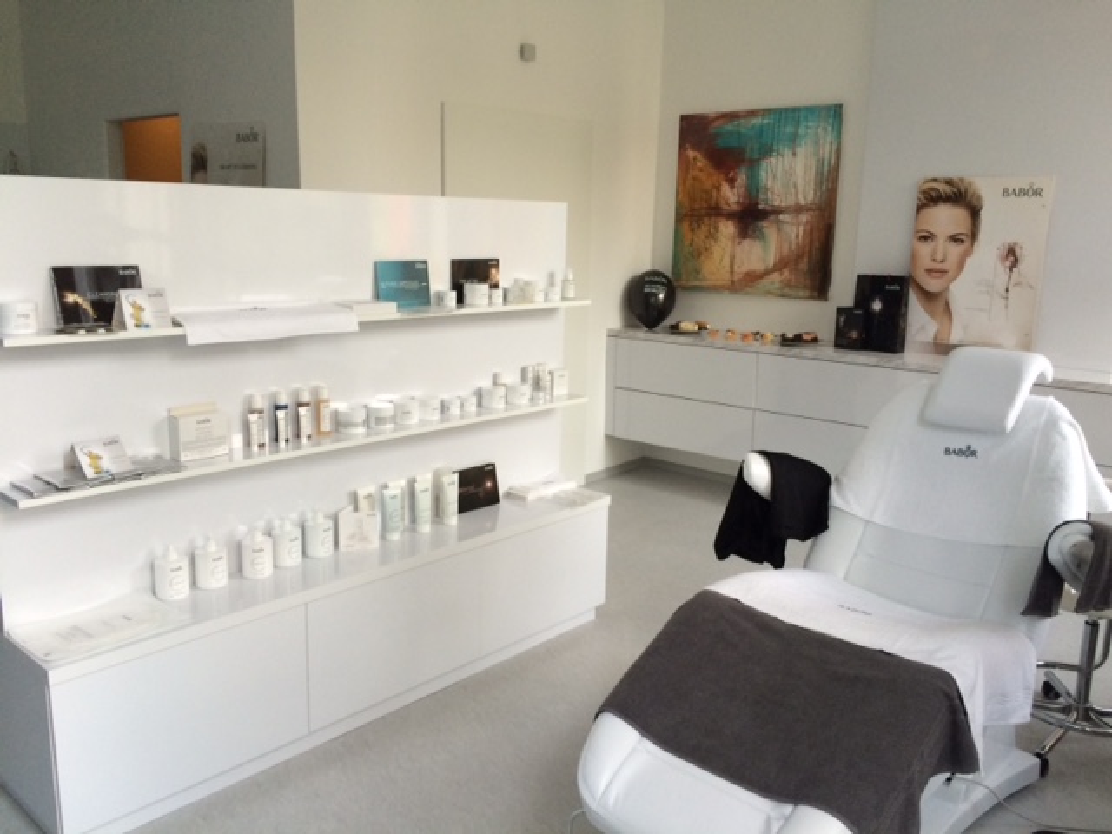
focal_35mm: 29
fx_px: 932
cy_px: 417
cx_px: 556
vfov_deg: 48.2
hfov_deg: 61.7
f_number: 2.2
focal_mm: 4.15
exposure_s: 1/30
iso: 40
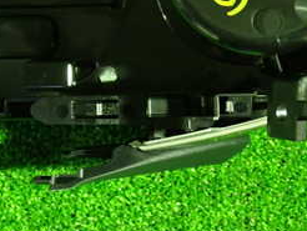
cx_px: 106
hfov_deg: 24.9
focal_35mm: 78
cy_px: -11
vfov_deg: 18.3
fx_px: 692
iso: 800
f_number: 2.4
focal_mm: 5.79
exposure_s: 1/10
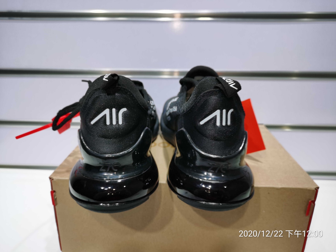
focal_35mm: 27
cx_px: 168
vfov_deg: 51.4
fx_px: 262
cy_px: 126
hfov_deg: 65.3
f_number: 1.8
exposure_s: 1/378
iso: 50
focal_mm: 5.58
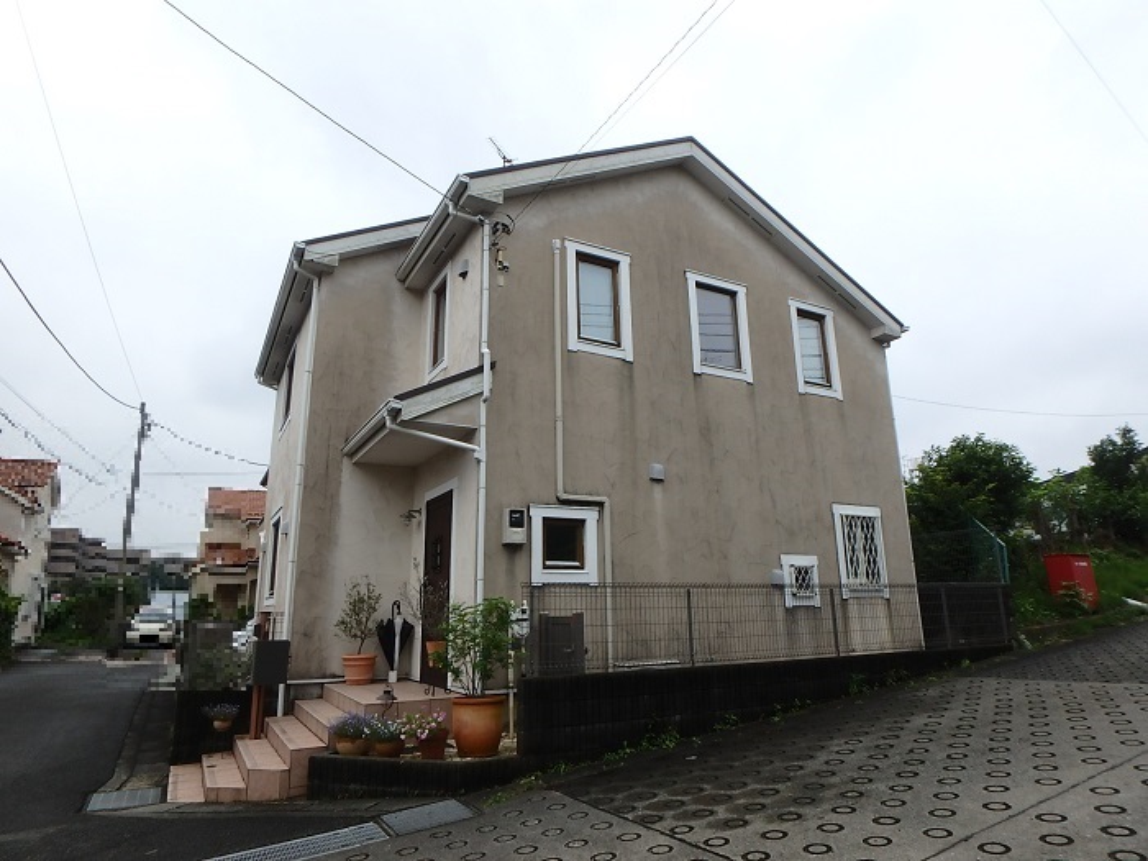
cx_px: 574
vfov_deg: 63.4
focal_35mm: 21
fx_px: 696
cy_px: 430
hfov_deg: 79.0
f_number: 6
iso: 125
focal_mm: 3.7
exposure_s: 1/500
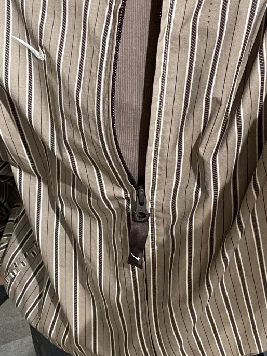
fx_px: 648
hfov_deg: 23.2
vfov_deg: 30.7
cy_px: 207
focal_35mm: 63
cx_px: 87
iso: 160
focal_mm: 2.71
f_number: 2.2
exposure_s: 1/50
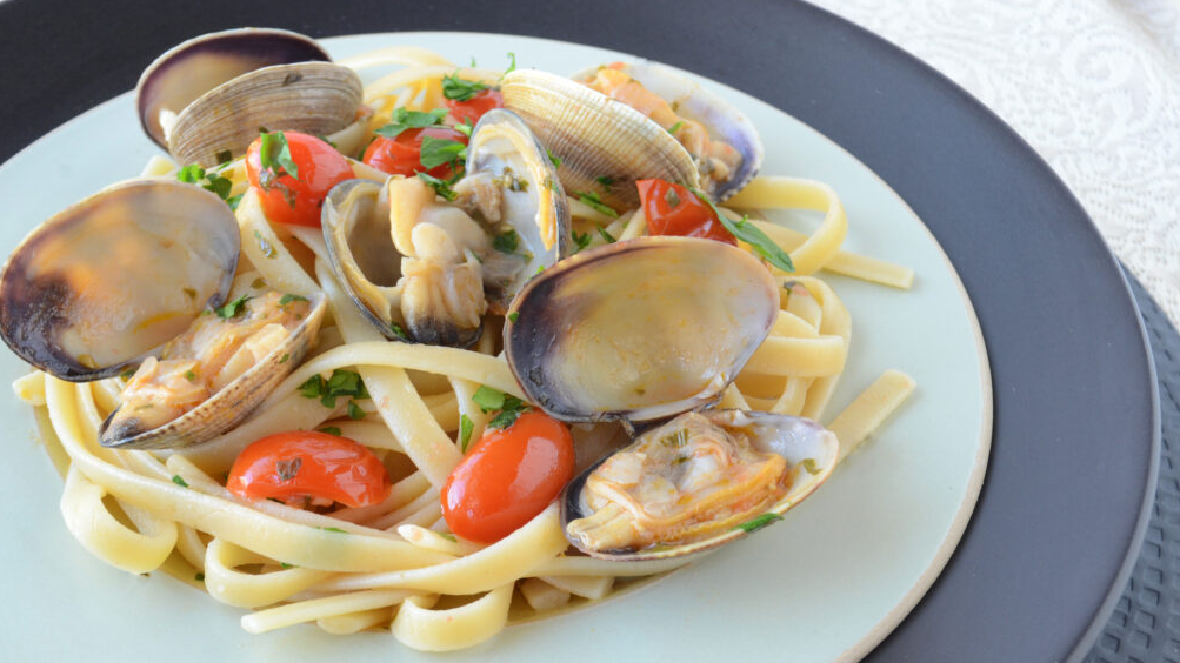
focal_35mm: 48
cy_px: 375
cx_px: 579
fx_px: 1502
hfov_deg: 42.9
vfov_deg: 24.9
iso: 400
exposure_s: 1/8
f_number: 10
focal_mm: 30
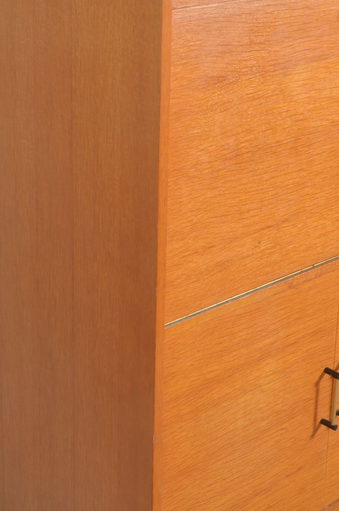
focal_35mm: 82
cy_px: 175
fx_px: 1163
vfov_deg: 24.7
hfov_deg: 16.6
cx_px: 164
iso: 100
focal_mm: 24
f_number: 11
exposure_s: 1/125
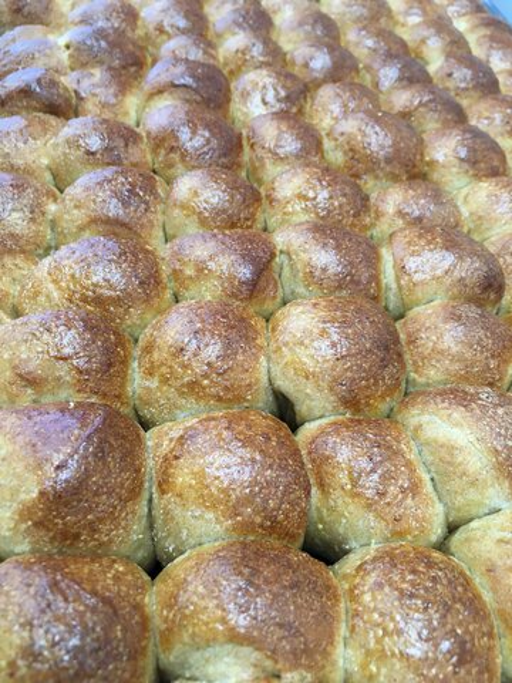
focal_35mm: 29
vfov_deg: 61.7
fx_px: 572
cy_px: 342
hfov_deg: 48.2
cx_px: 256
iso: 64
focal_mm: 4.15
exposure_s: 1/30
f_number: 2.2
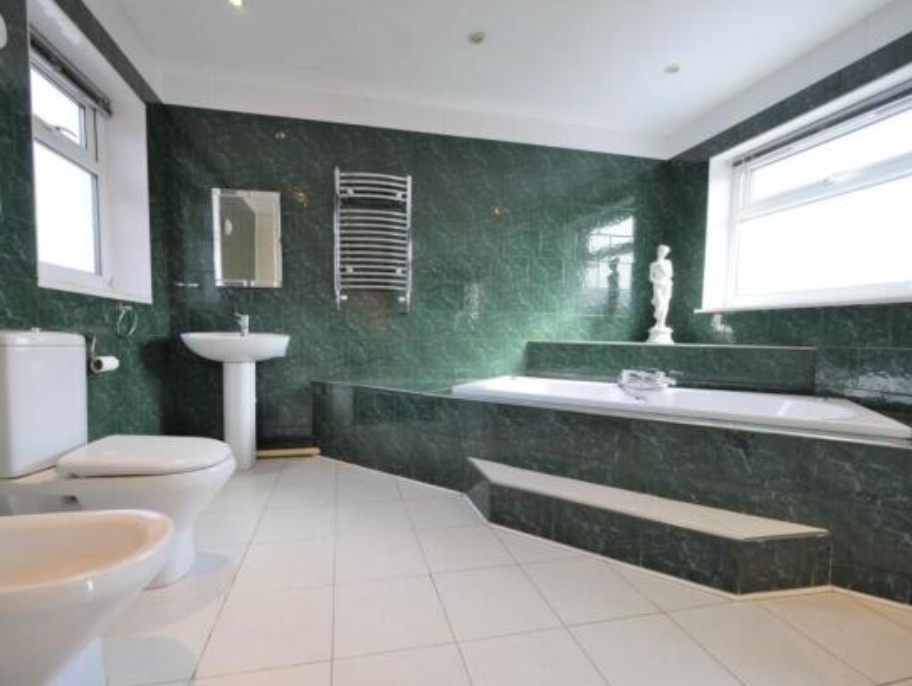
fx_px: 395
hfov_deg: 98.1
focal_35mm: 15
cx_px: 437
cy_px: 359
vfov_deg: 81.8
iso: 200
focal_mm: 7
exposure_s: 1/60
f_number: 4
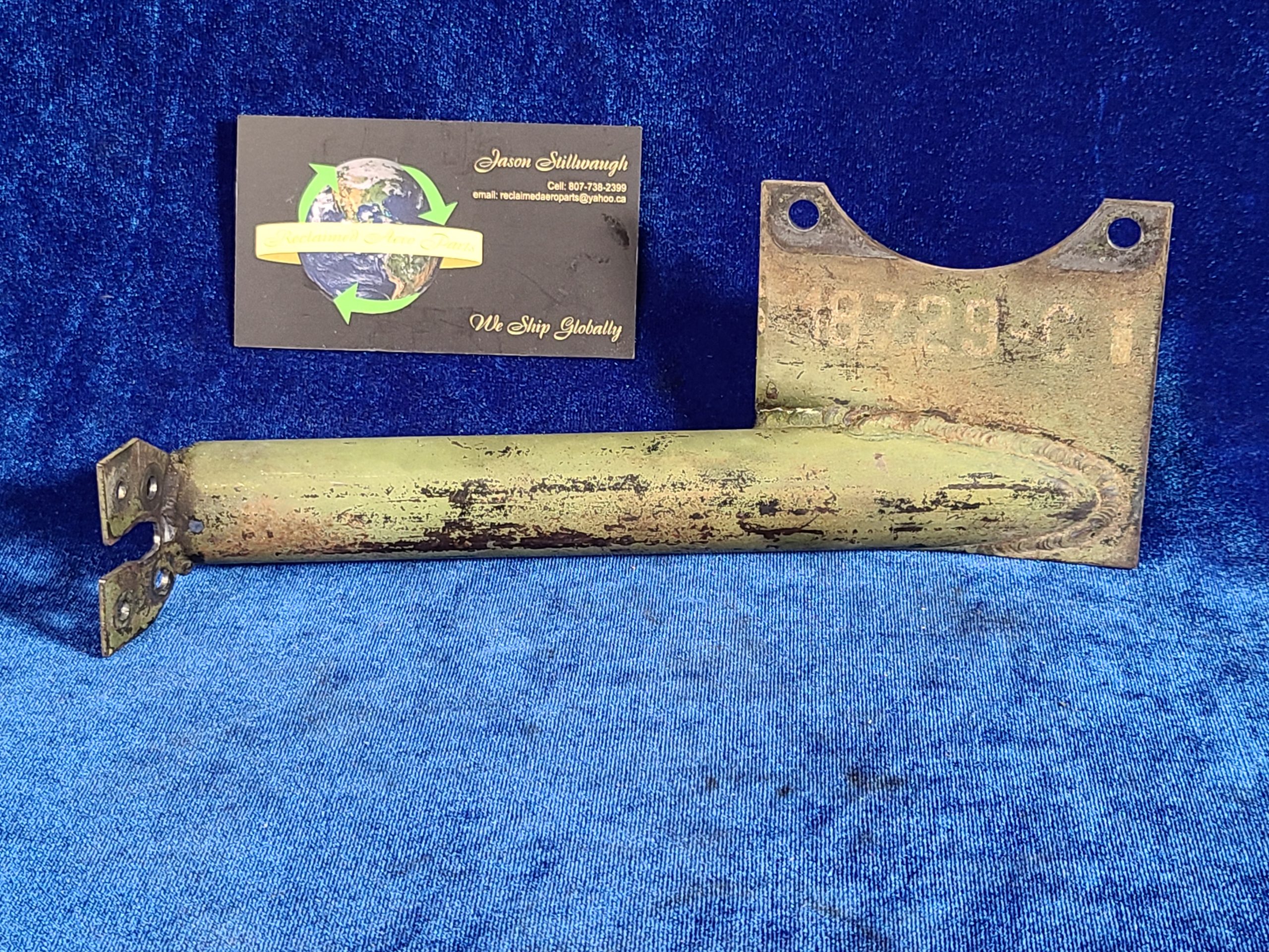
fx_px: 953
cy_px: 476
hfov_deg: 67.3
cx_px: 634
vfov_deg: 53.1
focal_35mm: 26
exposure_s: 1/60
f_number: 1.8
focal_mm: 5.4
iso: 200
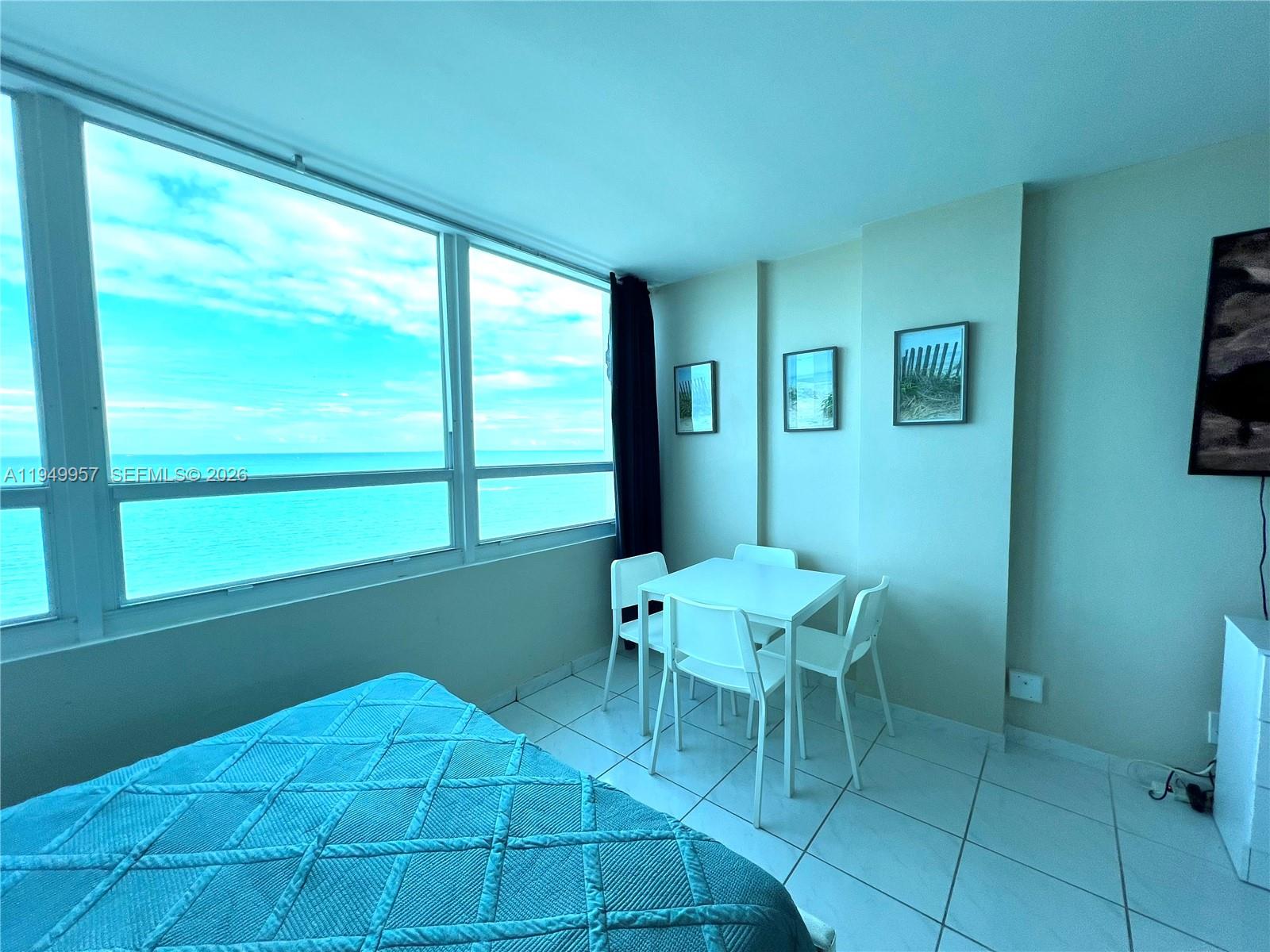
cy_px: 476
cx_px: 635
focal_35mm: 13
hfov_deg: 106.2
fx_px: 477
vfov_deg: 89.9
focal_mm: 1.57
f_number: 1.8
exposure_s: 1/277
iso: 32
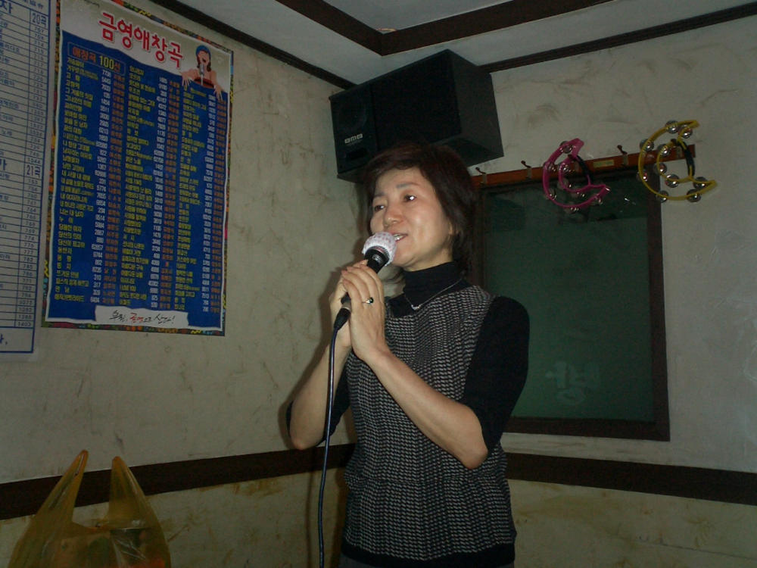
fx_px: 809
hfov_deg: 50.1
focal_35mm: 37
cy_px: 284
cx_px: 378
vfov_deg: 38.7
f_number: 3.5
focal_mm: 5.6
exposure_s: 1/40
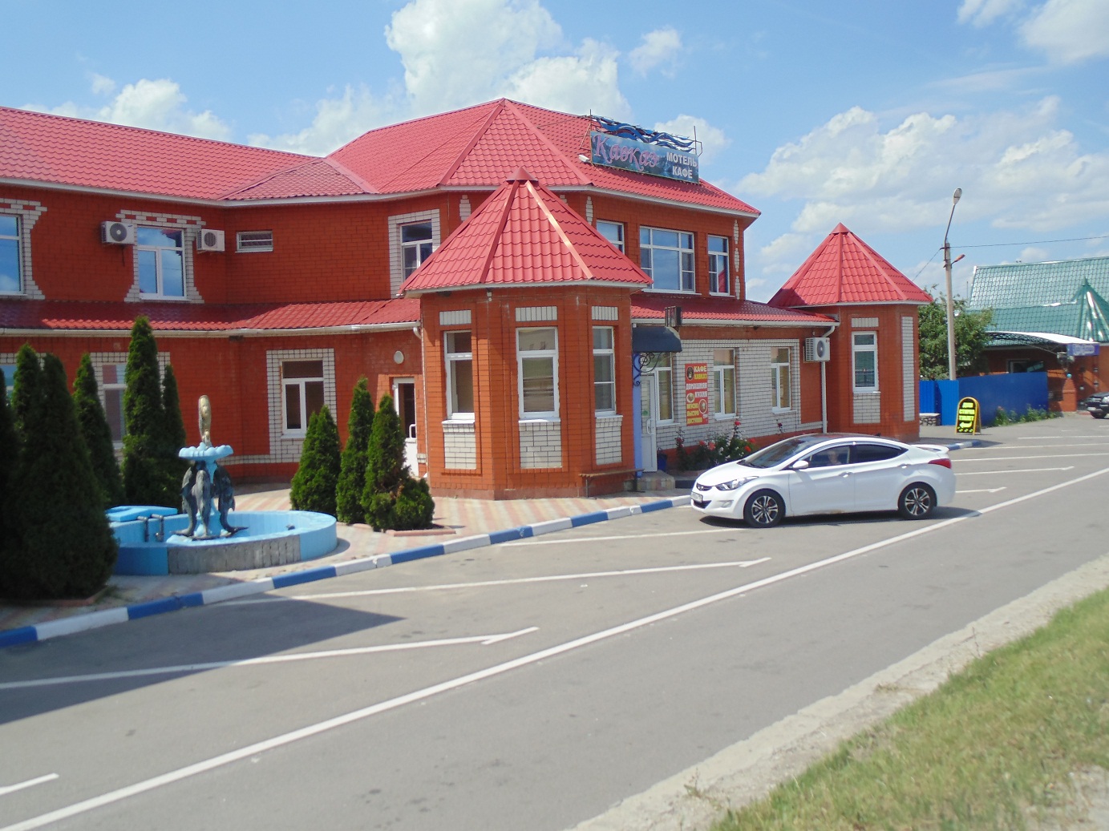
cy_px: 416
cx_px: 554
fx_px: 1089
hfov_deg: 54.0
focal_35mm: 34
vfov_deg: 41.8
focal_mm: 6.1
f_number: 3.3
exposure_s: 1/800
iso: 80
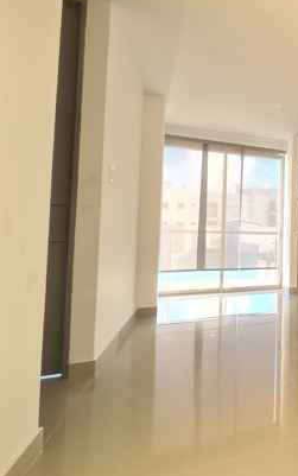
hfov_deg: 41.5
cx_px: 341
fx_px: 286
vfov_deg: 79.5
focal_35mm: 22
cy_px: 217
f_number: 2.2
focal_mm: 2.2
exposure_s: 1/60
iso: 100
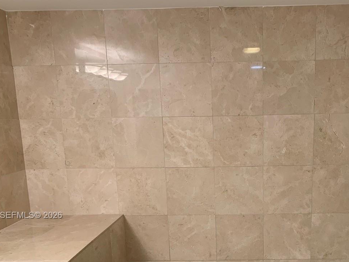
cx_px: 239
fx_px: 434
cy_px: 216
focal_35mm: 43
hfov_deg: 43.1
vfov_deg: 32.5
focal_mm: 4.25
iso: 64
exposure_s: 1/120
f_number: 1.8
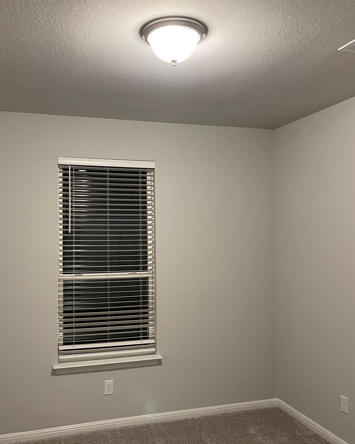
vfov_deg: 52.8
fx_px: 447
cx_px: 165
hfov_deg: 43.3
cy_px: 223
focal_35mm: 34
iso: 320
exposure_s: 1/60
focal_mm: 5.1
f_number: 1.6
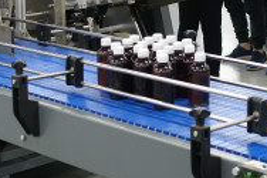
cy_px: -36
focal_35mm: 117
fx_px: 867
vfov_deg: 11.5
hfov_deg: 17.0
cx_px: 280
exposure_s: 1/50
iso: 640
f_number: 2.8
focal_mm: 16.17
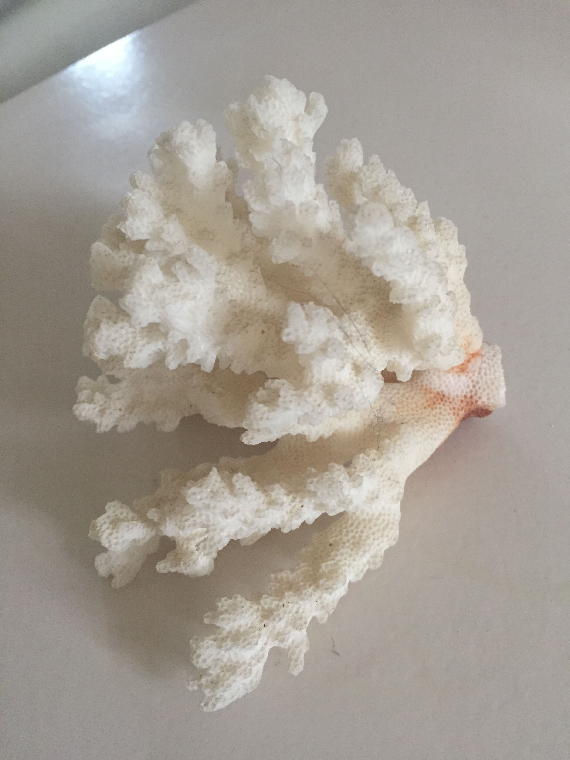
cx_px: 285
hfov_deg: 48.2
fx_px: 637
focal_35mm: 29
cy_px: 380
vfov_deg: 61.7
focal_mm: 4.15
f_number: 2.2
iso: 200
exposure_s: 1/33
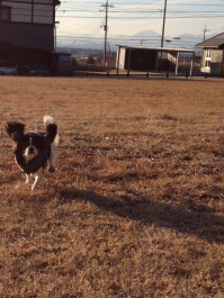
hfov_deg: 22.1
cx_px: 60
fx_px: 569
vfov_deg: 29.3
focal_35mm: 66
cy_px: 188
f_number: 2.4
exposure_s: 1/1255
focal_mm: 4.28
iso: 50
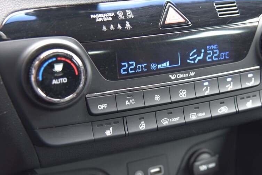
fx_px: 495
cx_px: 156
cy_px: 66
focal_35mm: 68
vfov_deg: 20.0
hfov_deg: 29.6
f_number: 4
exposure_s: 1/15
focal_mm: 50
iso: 500
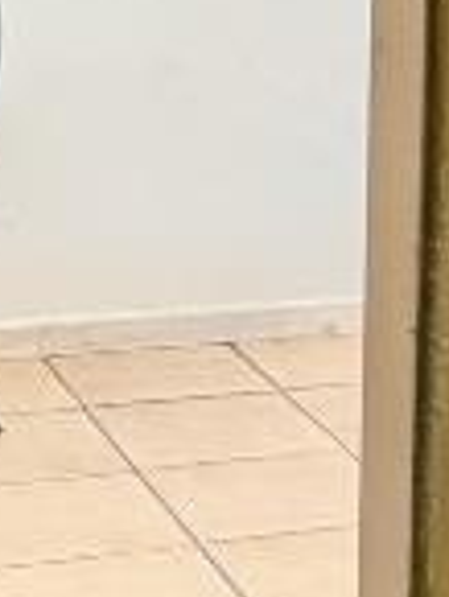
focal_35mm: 145
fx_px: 2504
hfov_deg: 10.1
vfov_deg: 13.6
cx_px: 517
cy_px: 313
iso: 107
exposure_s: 1/24
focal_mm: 1.83
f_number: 2.2
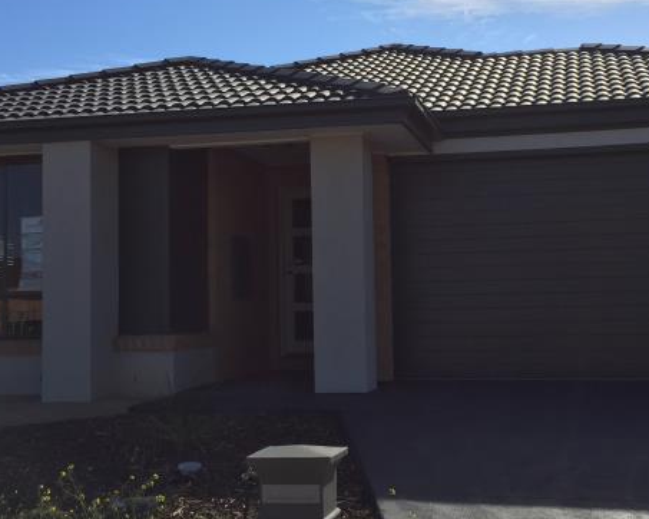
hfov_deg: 37.3
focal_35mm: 50
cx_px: 372
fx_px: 960
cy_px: 249
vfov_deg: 30.2
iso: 32
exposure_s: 1/3300
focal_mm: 4.15
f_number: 2.2
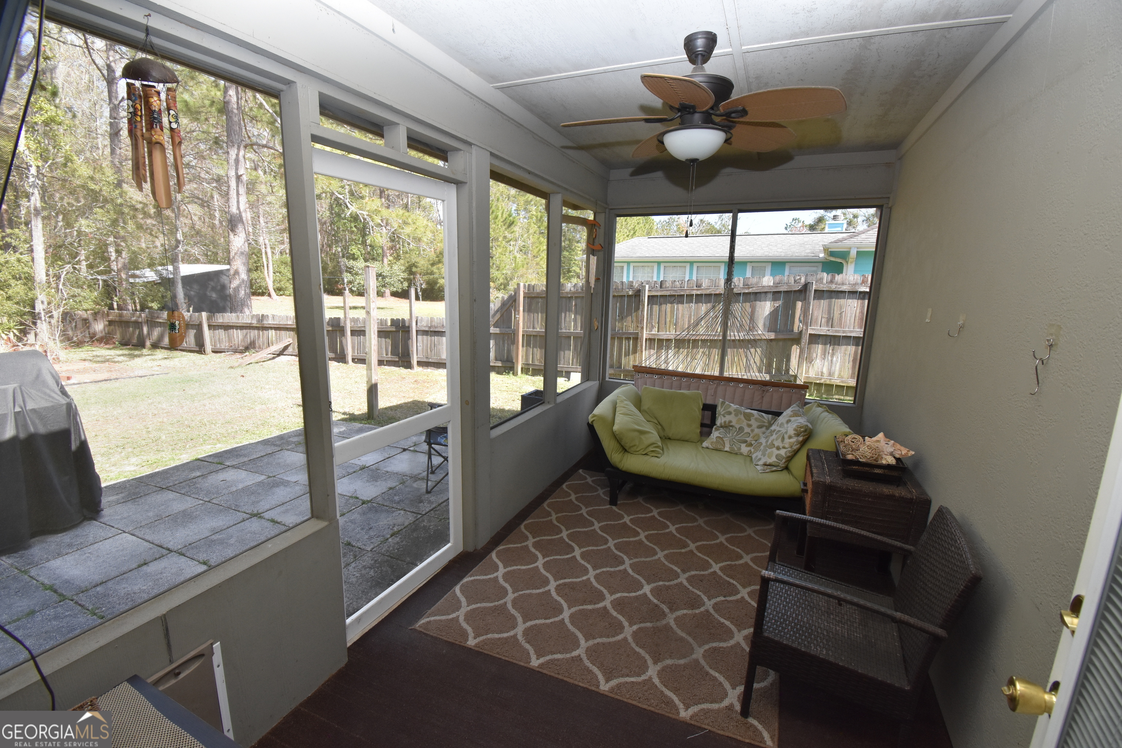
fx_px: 467
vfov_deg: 77.3
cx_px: 561
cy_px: 374
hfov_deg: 100.4
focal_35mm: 15
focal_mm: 10
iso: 800
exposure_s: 1/320
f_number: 8
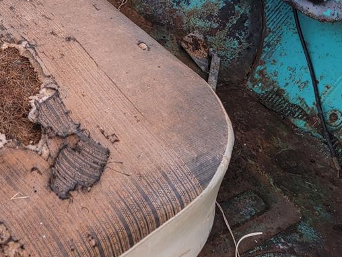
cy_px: -20
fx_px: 672
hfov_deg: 27.7
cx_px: 50
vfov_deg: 20.7
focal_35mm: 68
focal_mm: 6.7
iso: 40
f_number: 1.8
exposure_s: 1/120
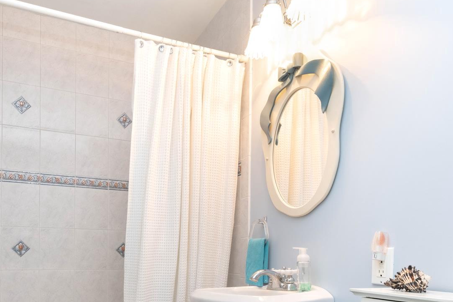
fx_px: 642
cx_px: 181
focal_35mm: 51
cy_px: 259
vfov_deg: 25.8
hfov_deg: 38.7
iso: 1600
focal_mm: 27
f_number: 7.1
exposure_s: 1/100
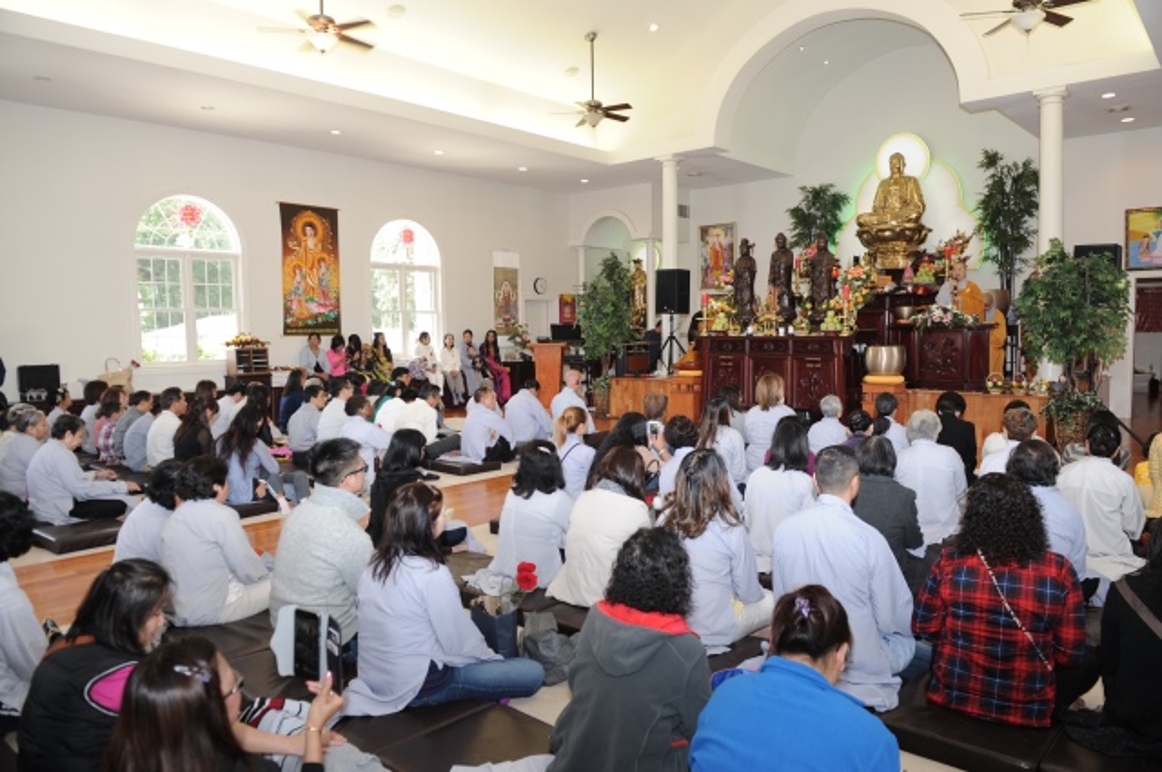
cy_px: 386
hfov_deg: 73.8
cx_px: 581
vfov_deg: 53.0
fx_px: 774
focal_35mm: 24
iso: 400
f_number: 5
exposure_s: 1/50
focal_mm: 24
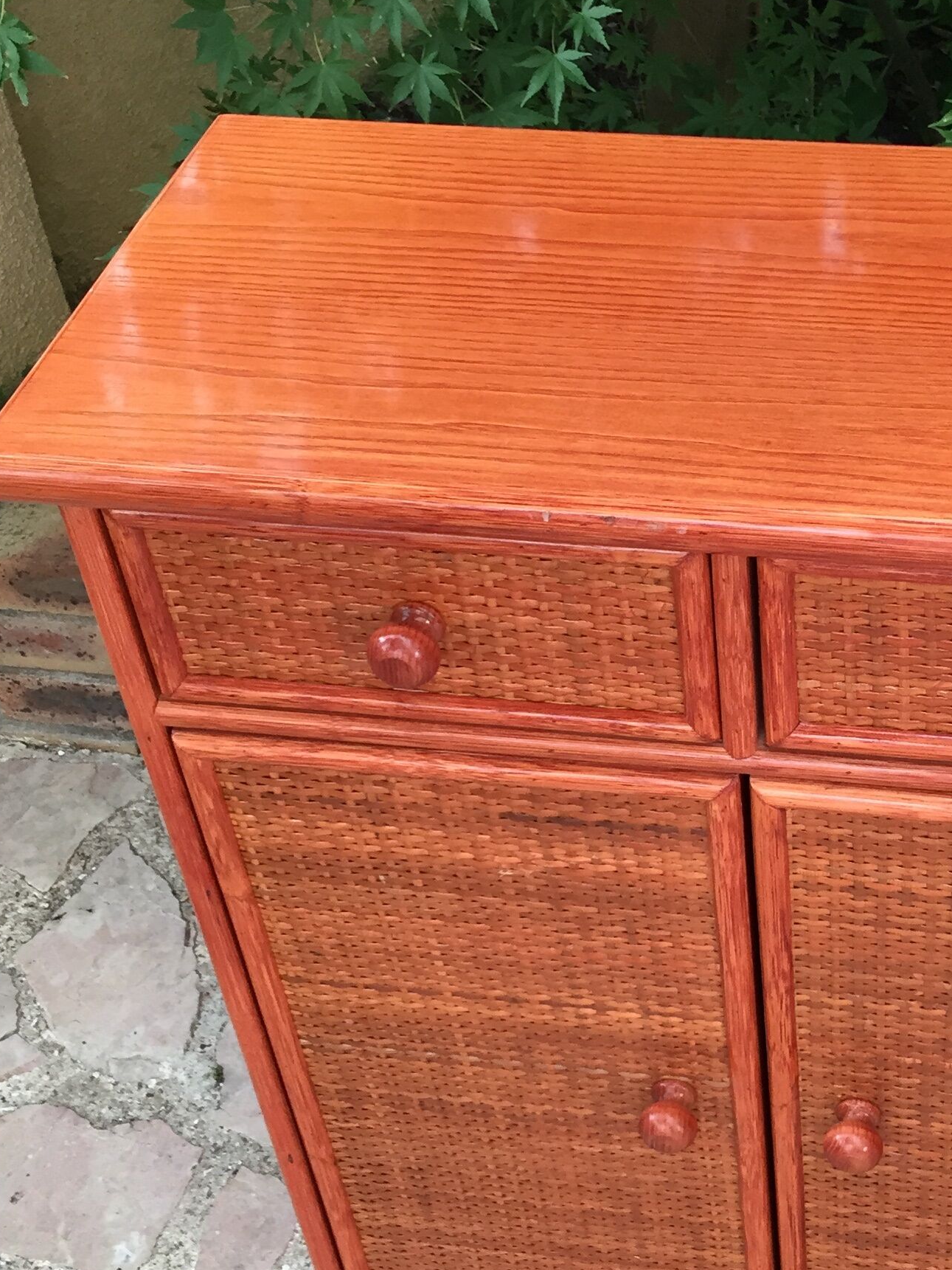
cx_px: 786
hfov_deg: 26.0
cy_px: 640
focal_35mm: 55
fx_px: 2017
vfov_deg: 34.9
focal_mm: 4.15
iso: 32
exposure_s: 1/40
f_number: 2.2
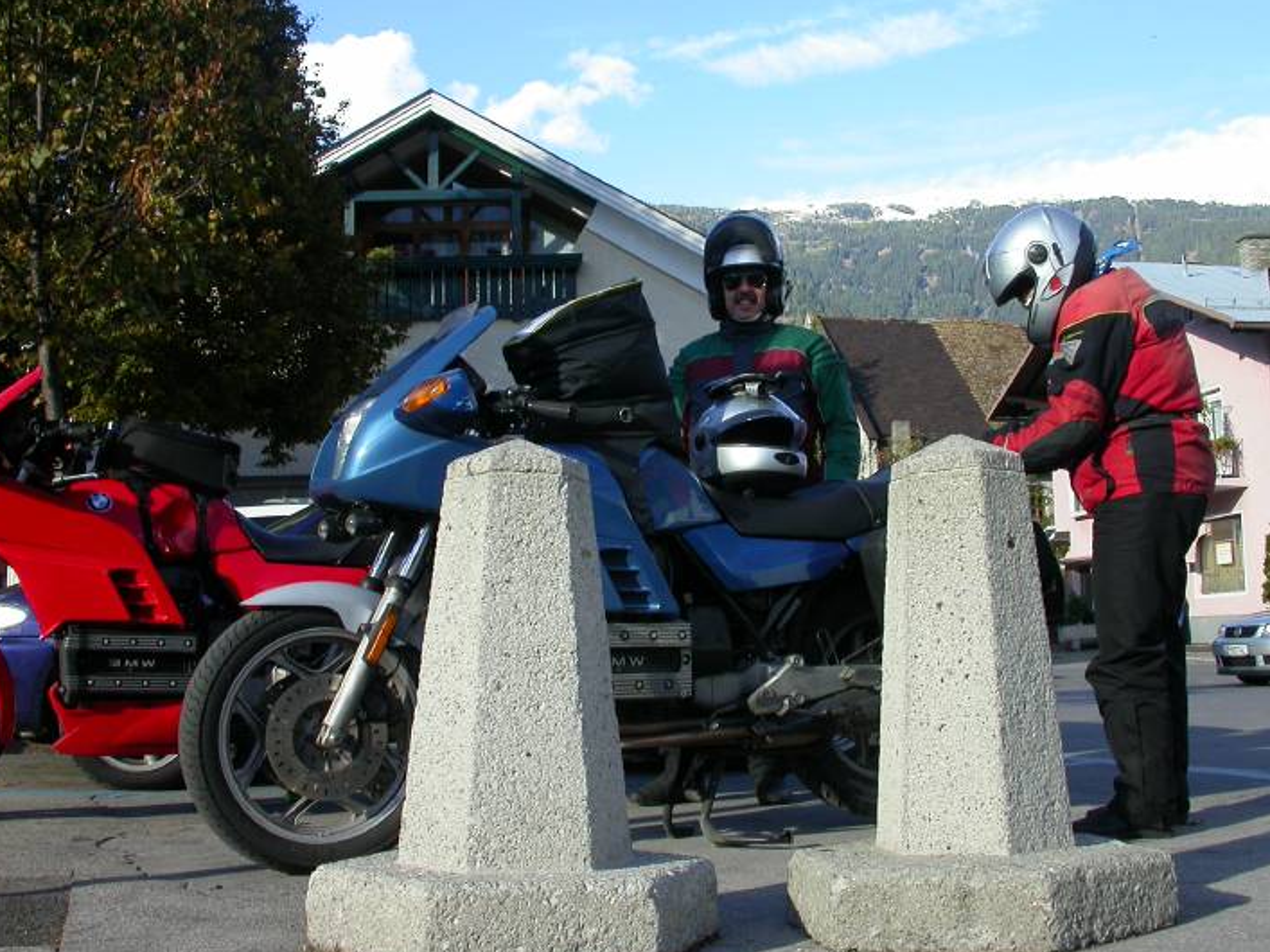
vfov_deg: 33.6
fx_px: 1577
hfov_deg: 43.8
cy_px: 444
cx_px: 668
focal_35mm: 43
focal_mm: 7.85
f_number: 6.7
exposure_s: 1/138
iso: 100
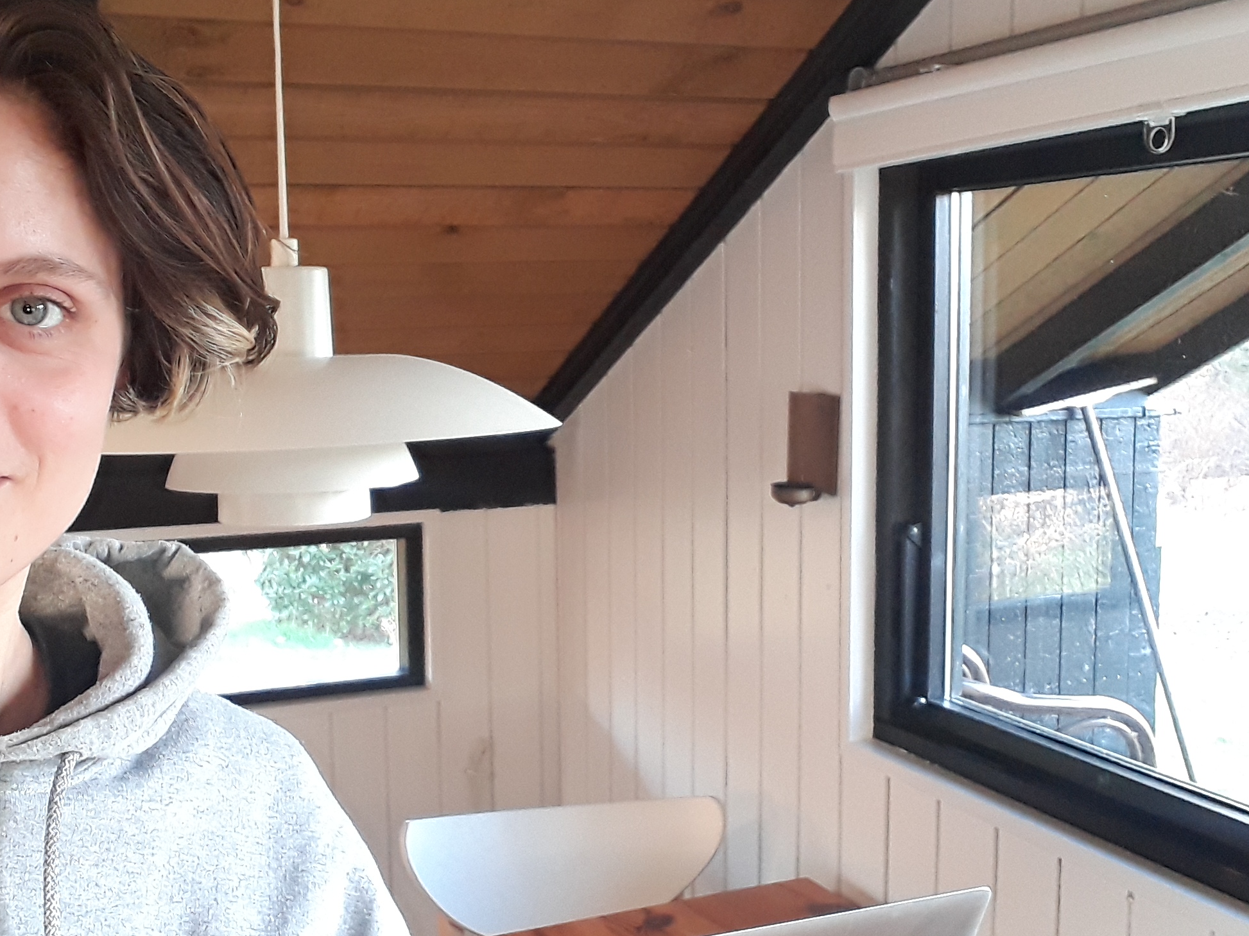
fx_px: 1876
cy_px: 496
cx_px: 518
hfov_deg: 36.7
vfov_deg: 28.0
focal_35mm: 52
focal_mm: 2.91
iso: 200
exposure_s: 1/33
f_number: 1.9
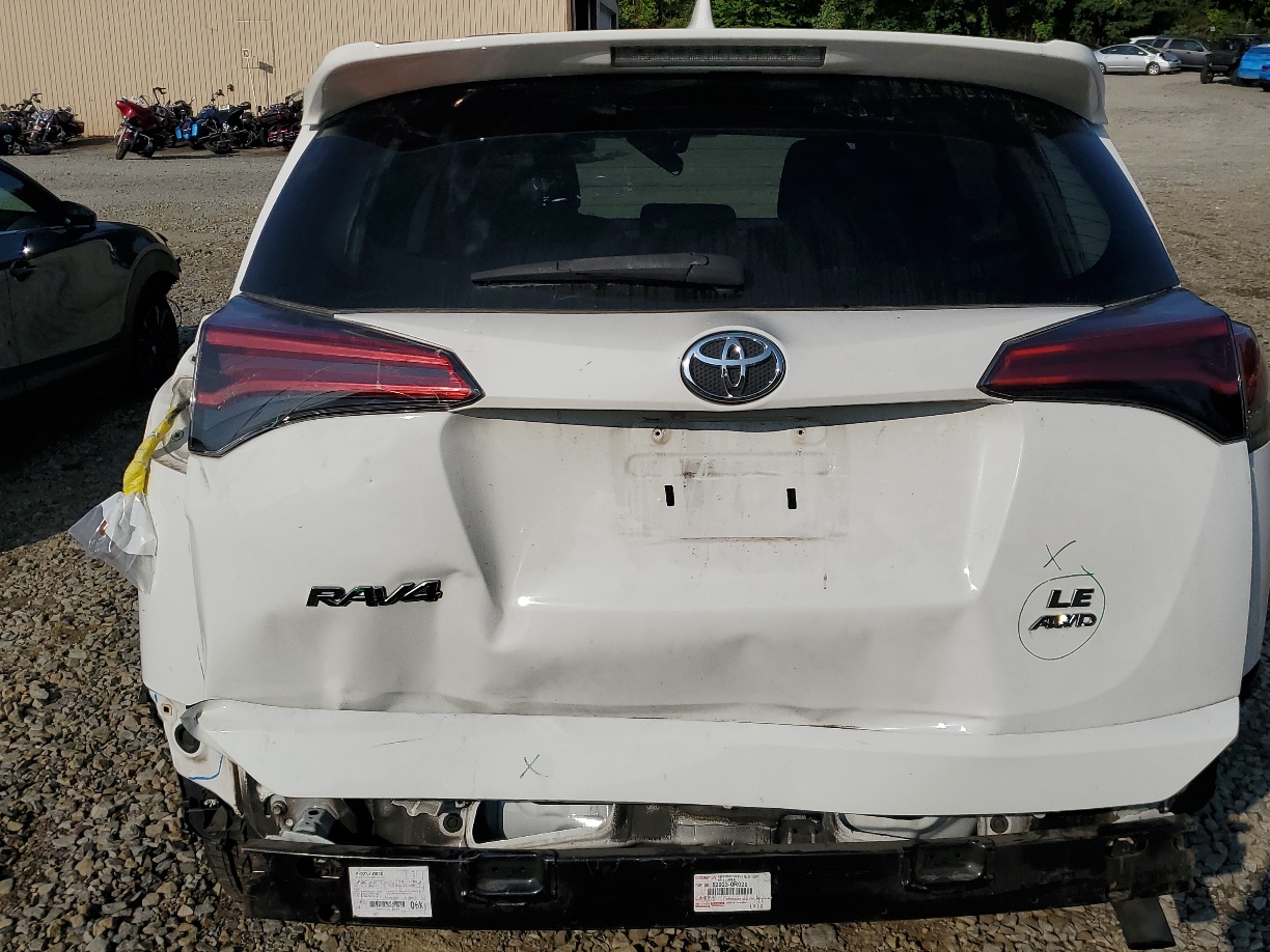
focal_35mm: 34
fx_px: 1247
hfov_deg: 53.8
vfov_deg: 41.8
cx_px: 714
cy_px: 482
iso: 52
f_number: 1.5
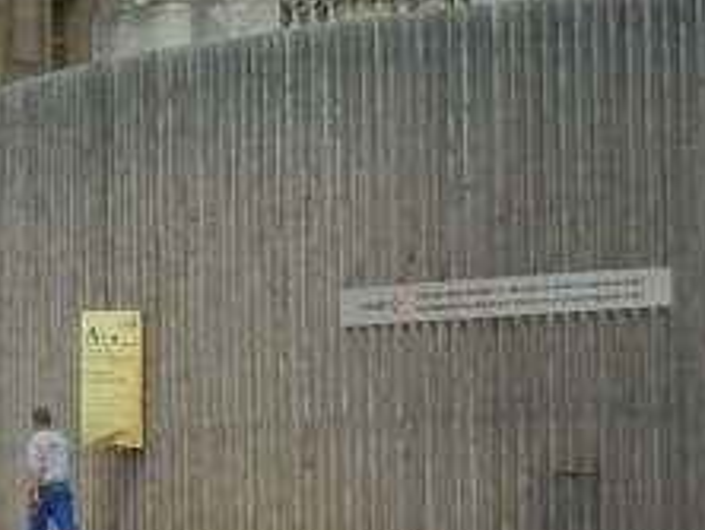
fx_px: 7238
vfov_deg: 4.2
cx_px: -775
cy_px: -130
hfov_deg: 5.4
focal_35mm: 355
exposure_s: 1/348
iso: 160
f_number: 8.6
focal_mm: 13.9
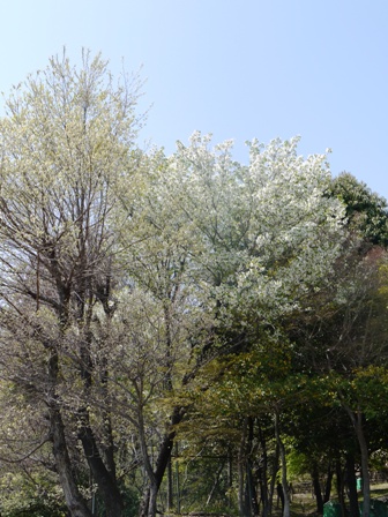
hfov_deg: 37.7
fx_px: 568
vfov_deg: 49.0
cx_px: 194
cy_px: 258
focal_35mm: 38
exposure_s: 1/250
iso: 100
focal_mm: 19
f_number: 6.3
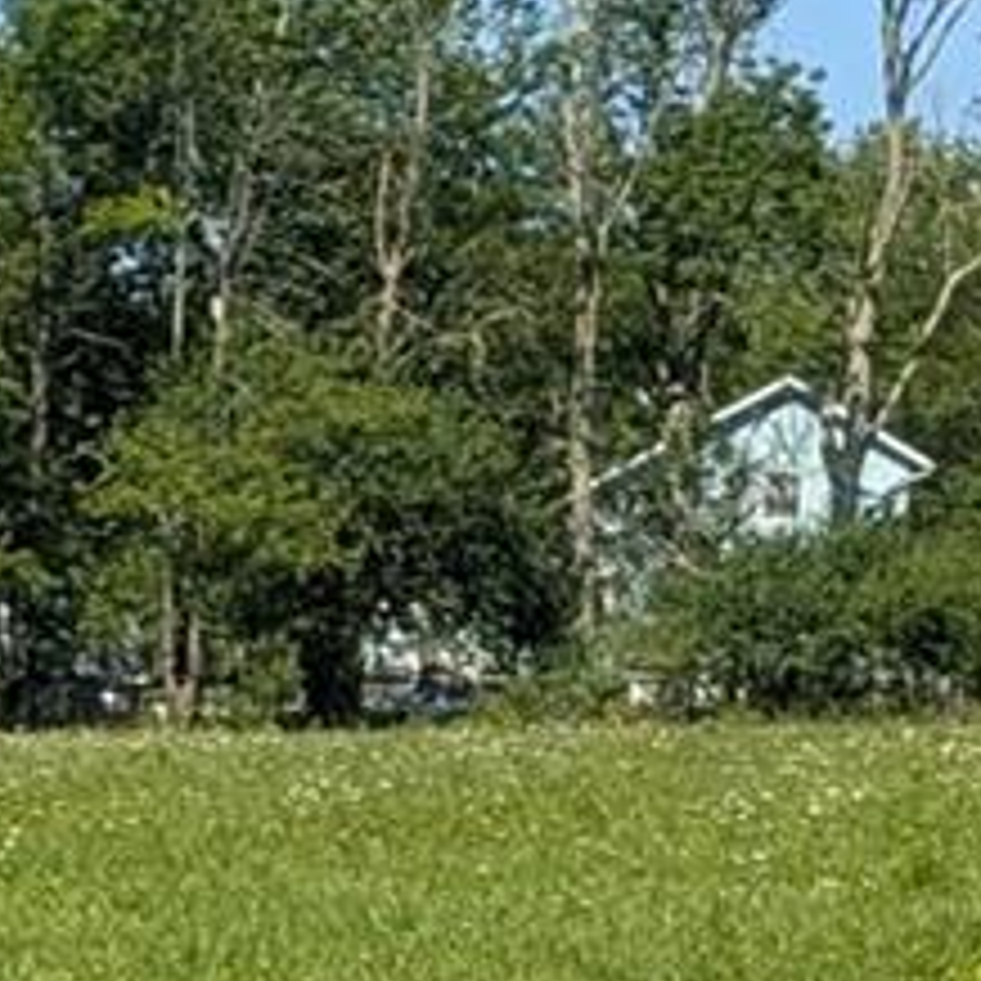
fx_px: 6380
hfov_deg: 6.5
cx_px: -3258
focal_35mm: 199
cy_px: 603
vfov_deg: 8.8
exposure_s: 1/814
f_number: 1.68
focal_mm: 6.9
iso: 23
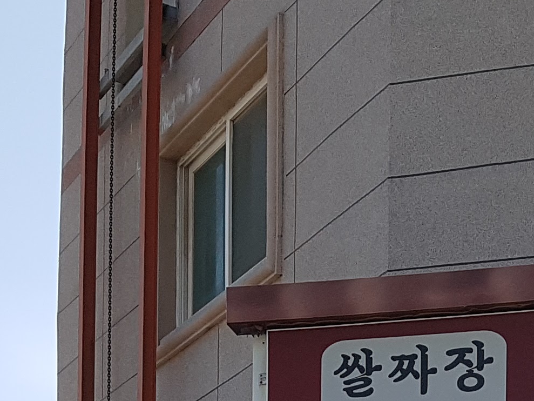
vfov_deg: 12.8
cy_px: 694
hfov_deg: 18.3
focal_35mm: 106
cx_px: 449
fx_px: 1635
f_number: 1.7
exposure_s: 1/2056
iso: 50
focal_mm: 4.2
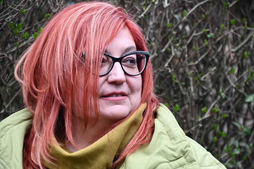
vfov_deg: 7.3
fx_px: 1319
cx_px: 127
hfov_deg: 11.0
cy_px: 84
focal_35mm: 187
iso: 2500
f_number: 6
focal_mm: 125
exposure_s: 1/125
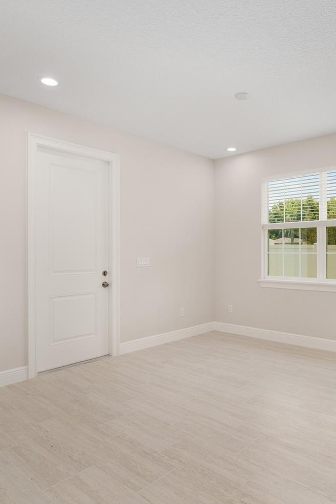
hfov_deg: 50.5
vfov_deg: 71.5
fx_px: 350
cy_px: 252
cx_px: 219
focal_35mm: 25
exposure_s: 1/80
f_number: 8
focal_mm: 16
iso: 400
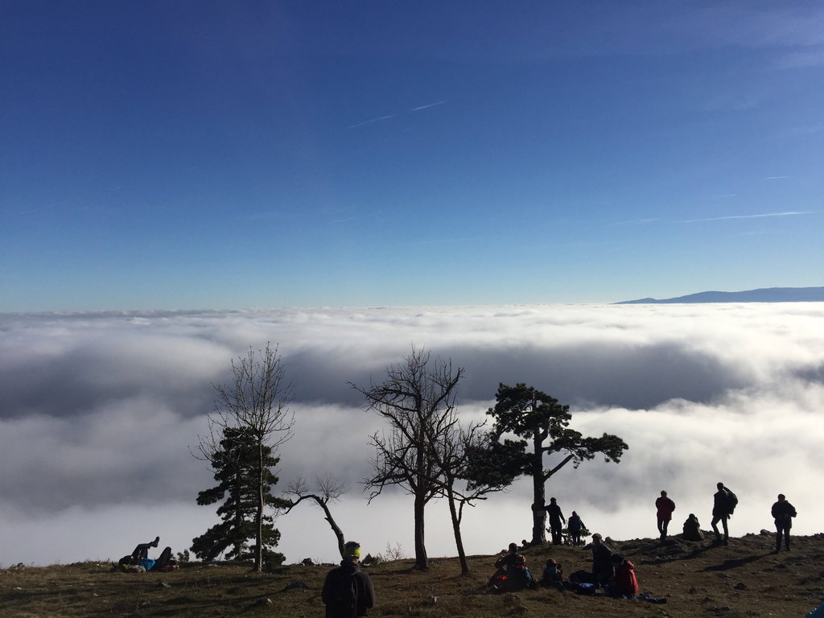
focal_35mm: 29
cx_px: 412
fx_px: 690
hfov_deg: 61.7
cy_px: 309
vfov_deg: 48.2
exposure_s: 1/5650
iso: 32
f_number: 2.2
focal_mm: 4.15
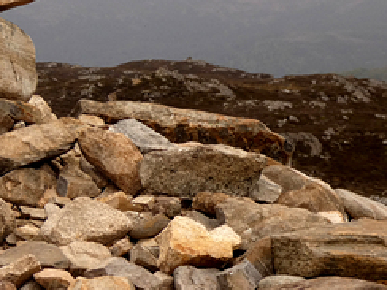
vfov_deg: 7.1
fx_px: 2337
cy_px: 33
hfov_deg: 9.4
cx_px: -54
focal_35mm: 209
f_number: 4.6
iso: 80
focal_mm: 15.2
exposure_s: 1/400
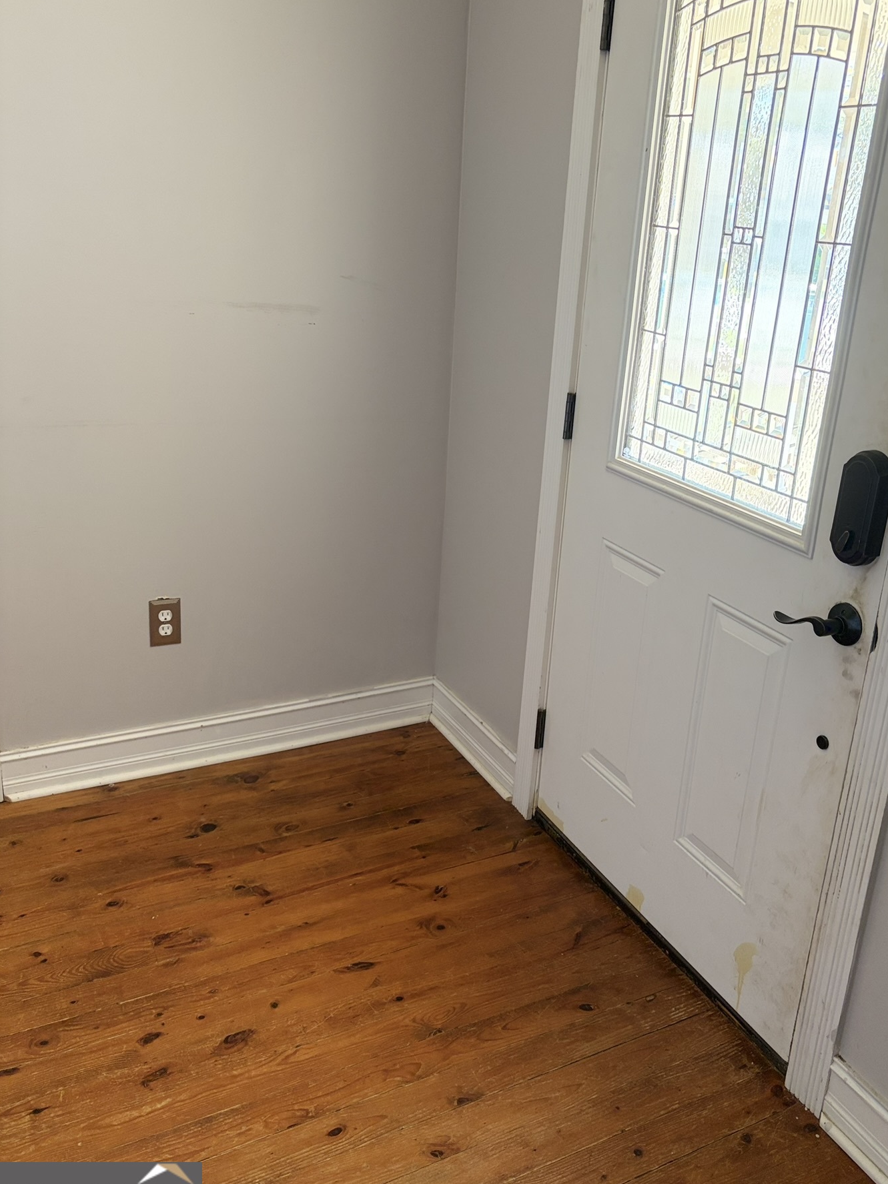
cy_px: 547
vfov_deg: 59.9
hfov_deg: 46.6
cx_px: 510
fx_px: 1026
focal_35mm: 30
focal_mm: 5.96
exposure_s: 1/60
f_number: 1.6
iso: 160
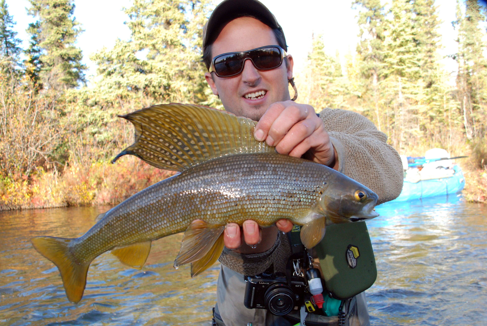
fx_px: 447
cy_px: 163
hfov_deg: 57.2
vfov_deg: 40.1
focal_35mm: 33
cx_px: 244
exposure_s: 1/160
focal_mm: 22
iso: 400
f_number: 8
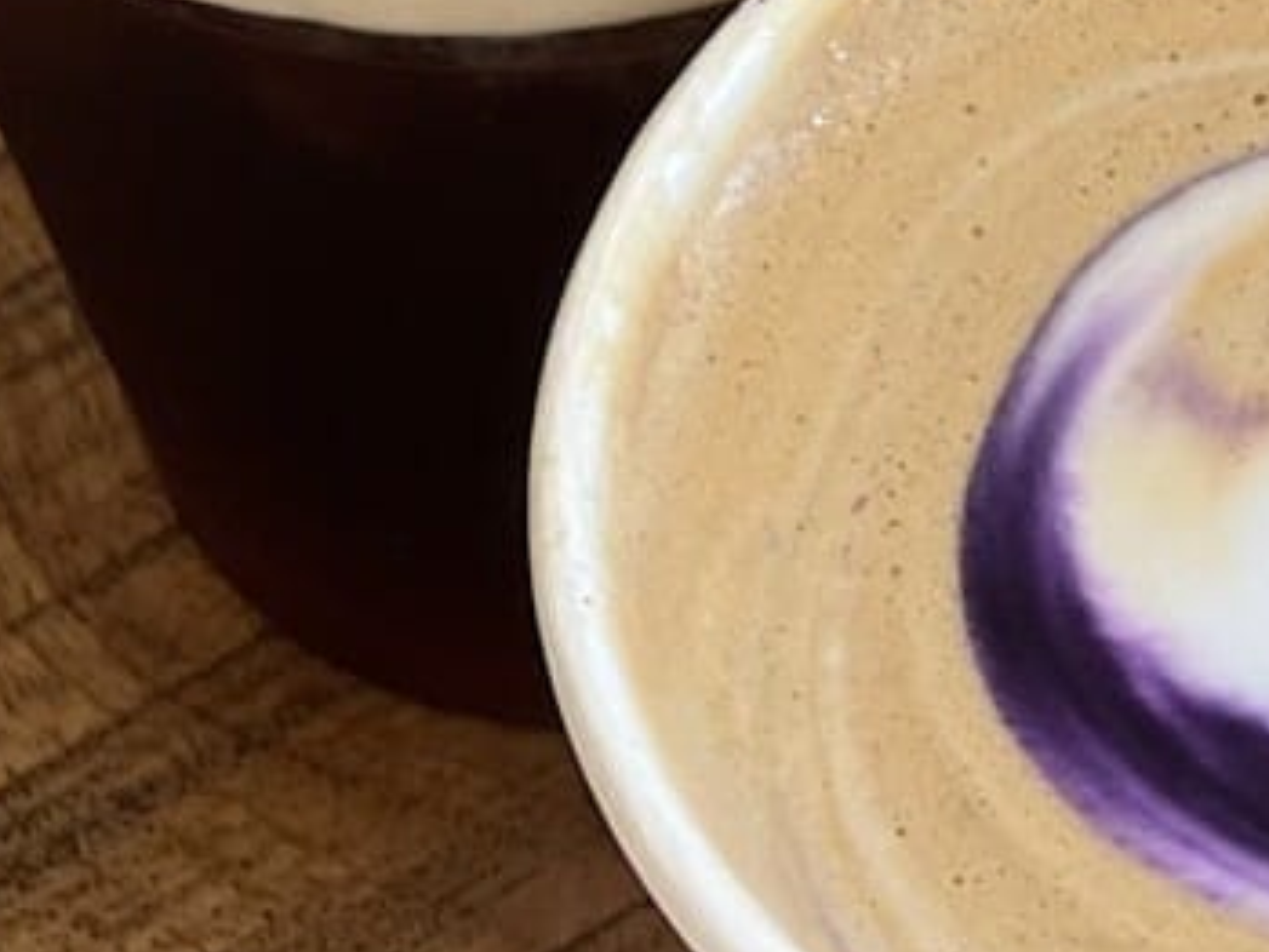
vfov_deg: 4.5
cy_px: 307
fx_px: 12138
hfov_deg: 5.9
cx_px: 1745
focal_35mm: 331
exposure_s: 1/120
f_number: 2.8
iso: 80
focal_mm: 9
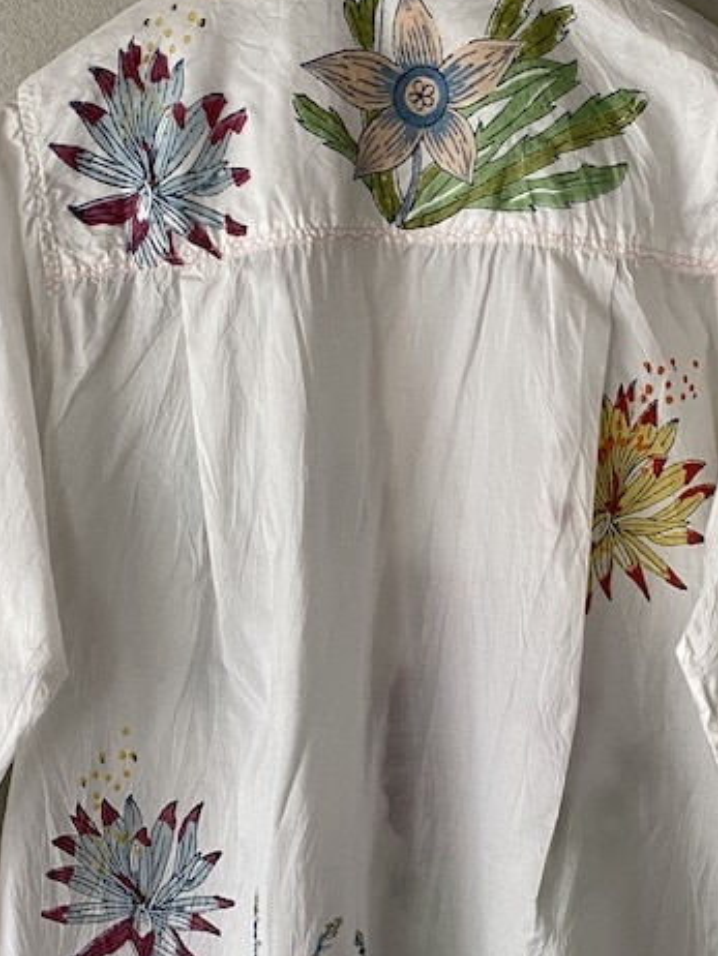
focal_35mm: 60
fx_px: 1658
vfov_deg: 31.8
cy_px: 676
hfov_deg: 24.4
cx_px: 422
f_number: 1.8
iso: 125
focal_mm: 4.25
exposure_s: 1/76
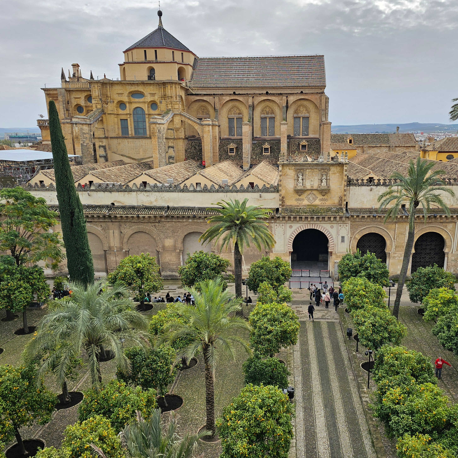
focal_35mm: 28
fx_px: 419
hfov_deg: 57.1
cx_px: 257
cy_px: 230
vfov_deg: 57.3
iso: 10
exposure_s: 1/559
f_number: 1.7
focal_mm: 6.3
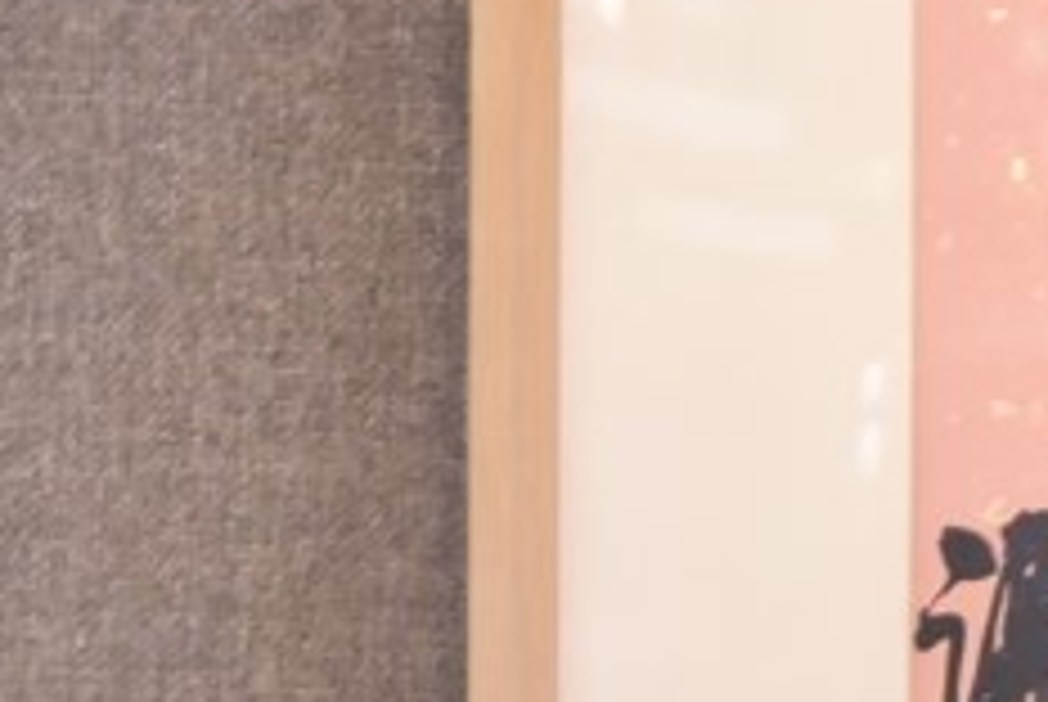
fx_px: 16585
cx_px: 3175
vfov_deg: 2.4
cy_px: 2218
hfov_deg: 3.5
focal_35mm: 569
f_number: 5.6
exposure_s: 1/100
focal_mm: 82
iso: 1600
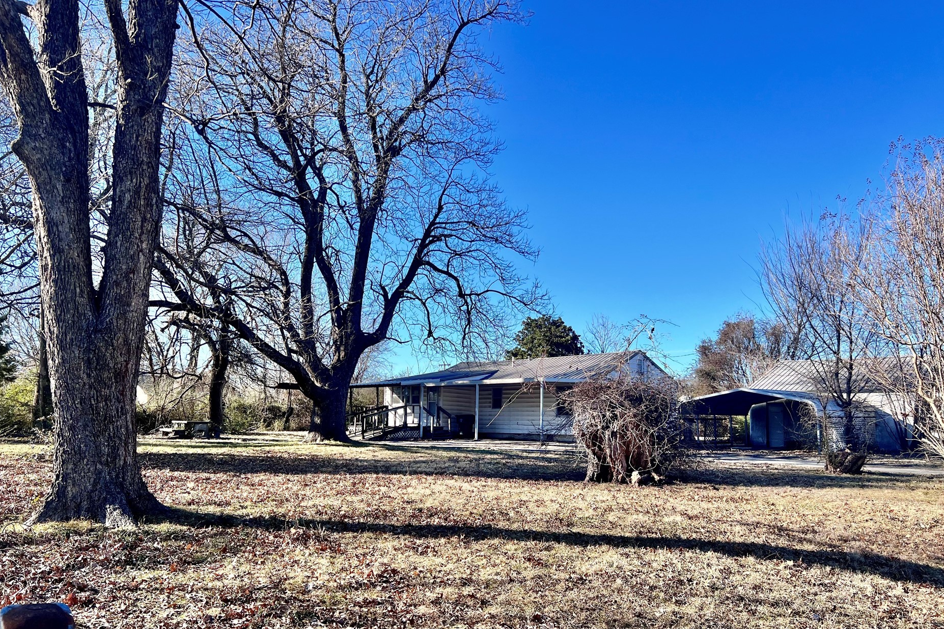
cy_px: 350
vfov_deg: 46.3
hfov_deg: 65.5
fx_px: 734
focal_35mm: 28
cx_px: 465
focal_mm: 5.7
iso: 50
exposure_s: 1/2045
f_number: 1.5
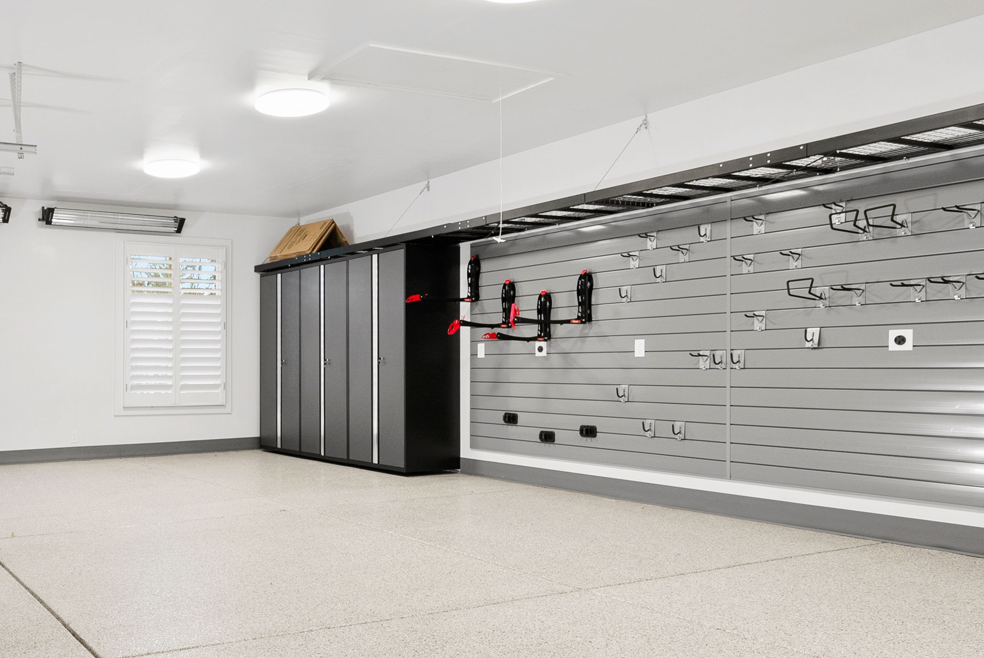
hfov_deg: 52.9
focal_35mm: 33
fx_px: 903
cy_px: 371
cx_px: 178
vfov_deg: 40.0
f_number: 8
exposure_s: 1/5
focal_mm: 17
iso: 800
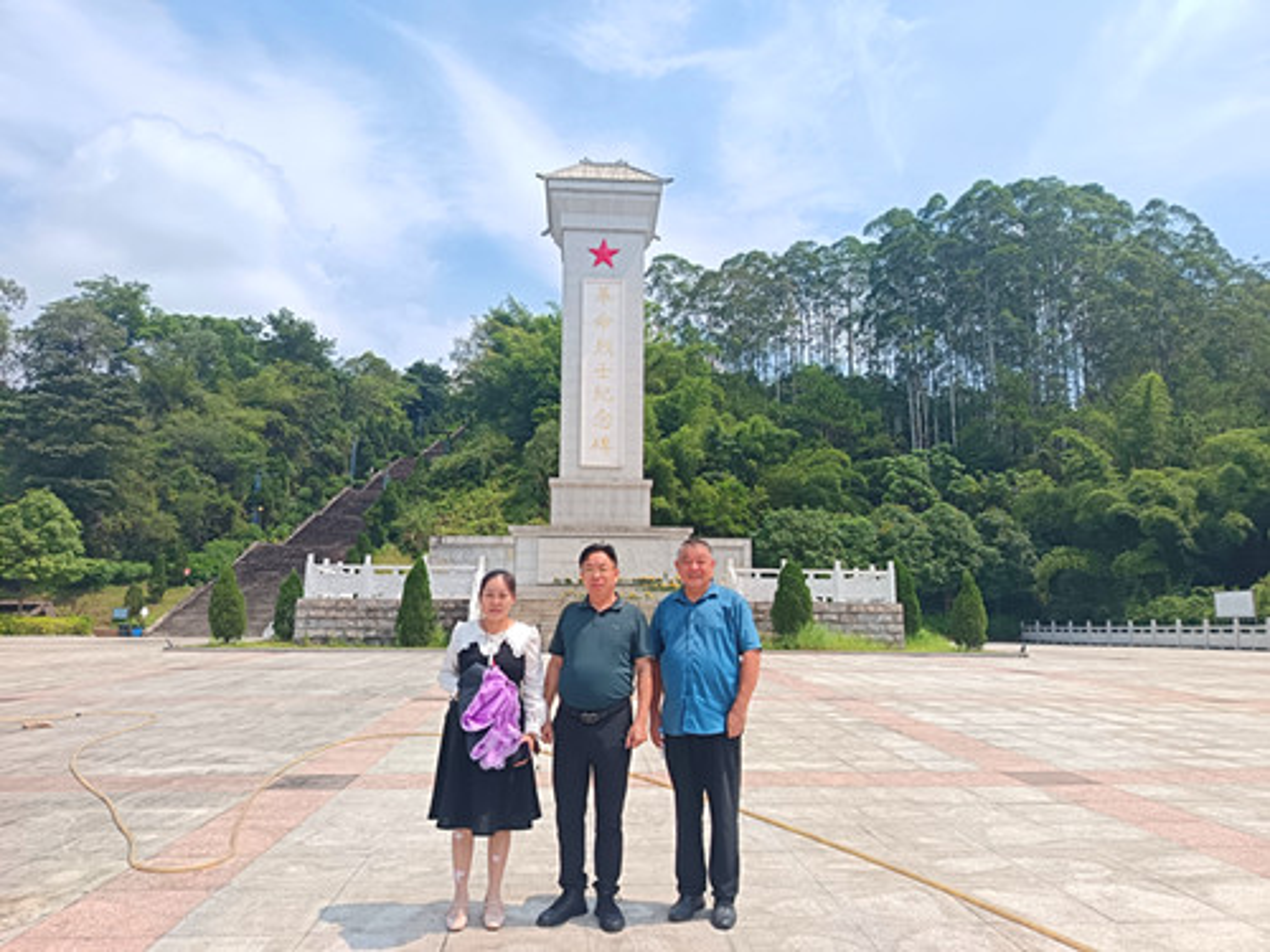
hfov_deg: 71.6
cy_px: 476
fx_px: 881
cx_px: 635
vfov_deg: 56.8
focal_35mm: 24
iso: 100
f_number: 1.75
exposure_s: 1/648
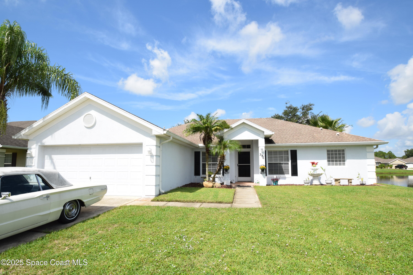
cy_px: 138
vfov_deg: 67.4
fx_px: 206
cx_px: 206
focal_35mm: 18
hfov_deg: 90.0
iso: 200
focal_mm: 12
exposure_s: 1/400
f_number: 10
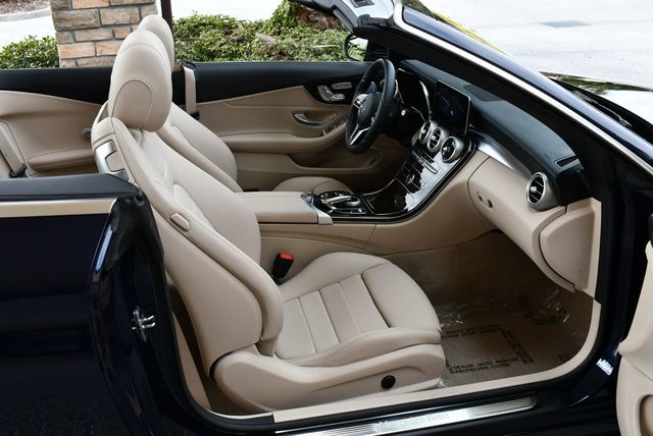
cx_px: 326
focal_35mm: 36
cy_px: 218
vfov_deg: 36.9
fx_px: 654
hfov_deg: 53.1
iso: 320
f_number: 5.6
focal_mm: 18
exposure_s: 1/250
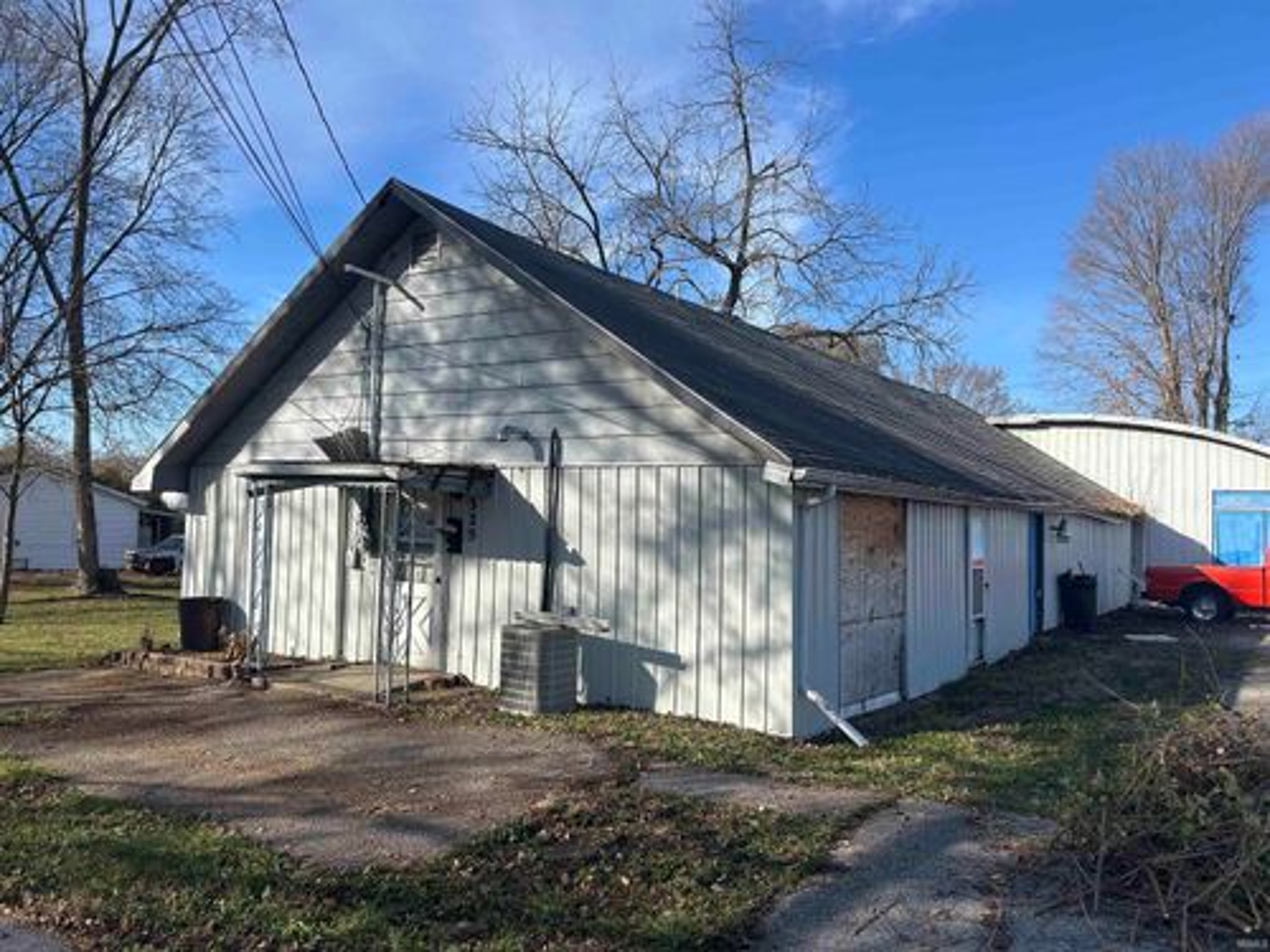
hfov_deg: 67.3
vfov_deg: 53.1
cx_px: 635
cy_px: 476
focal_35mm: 26
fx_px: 954
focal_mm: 5.7
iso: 50
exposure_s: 1/2841
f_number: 1.5
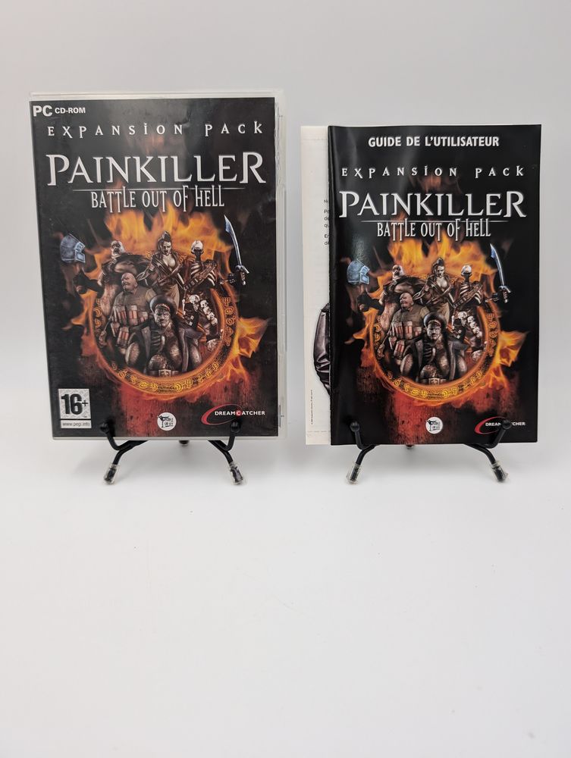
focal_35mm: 24
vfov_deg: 71.5
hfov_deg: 56.9
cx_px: 286
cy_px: 379
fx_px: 527
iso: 214
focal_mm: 6.9
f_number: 1.68
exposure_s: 1/112
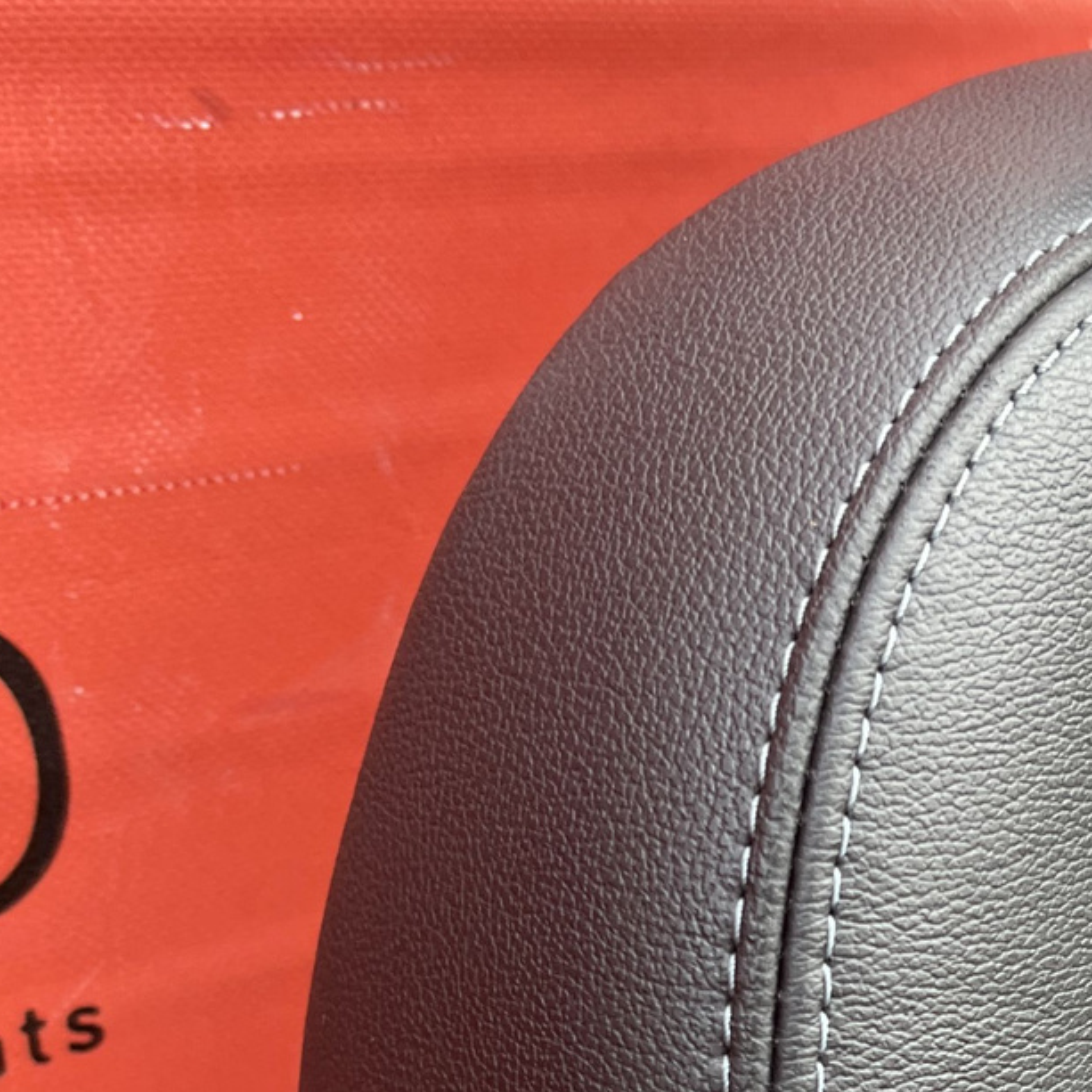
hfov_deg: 28.0
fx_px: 2141
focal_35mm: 60
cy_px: 1083
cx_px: 871
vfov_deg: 27.1
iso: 100
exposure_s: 1/121
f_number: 1.6
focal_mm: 5.1
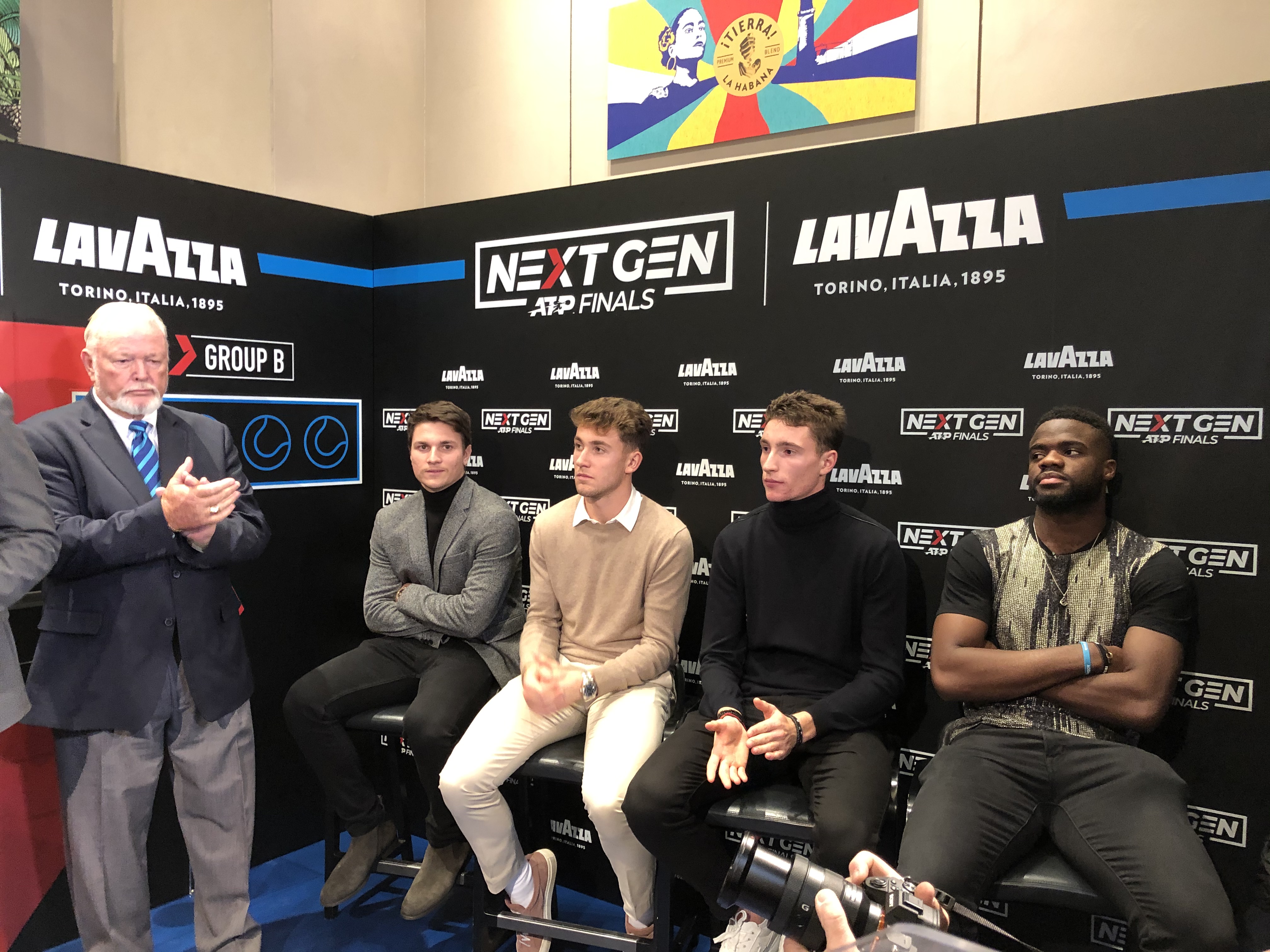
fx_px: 1027
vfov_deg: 49.7
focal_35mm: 28
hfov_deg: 63.4
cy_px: 476
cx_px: 635
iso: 100
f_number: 1.8
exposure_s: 1/17
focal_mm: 4
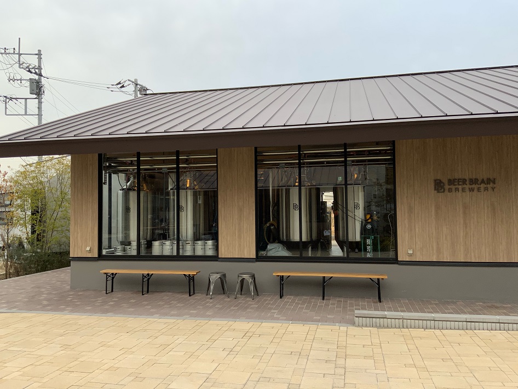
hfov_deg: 61.6
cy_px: 194
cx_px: 259
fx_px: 434
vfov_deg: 48.2
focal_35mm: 29
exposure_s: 1/340
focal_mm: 3
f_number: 1.8
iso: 16
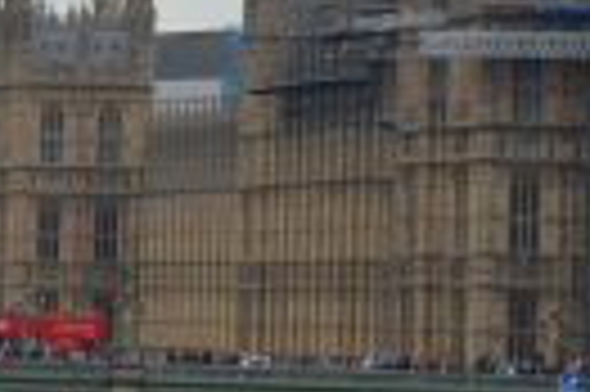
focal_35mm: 603
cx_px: 779
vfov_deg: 2.3
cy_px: -410
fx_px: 9870
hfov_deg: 3.4
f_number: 8
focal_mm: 66
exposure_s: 1/250
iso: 100
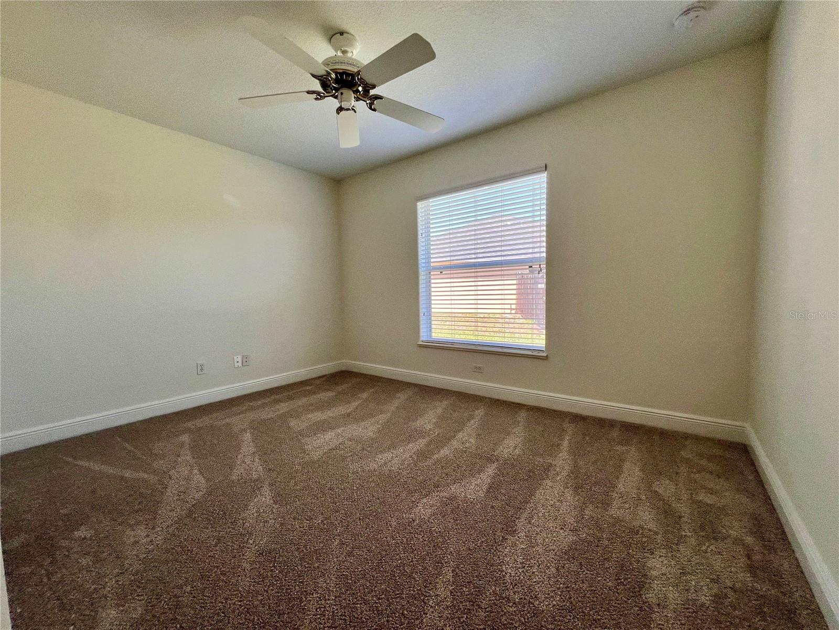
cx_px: 420
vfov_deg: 89.9
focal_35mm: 13
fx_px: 315
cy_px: 315
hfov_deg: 106.2
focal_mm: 1.57
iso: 32
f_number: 1.8
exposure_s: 1/115
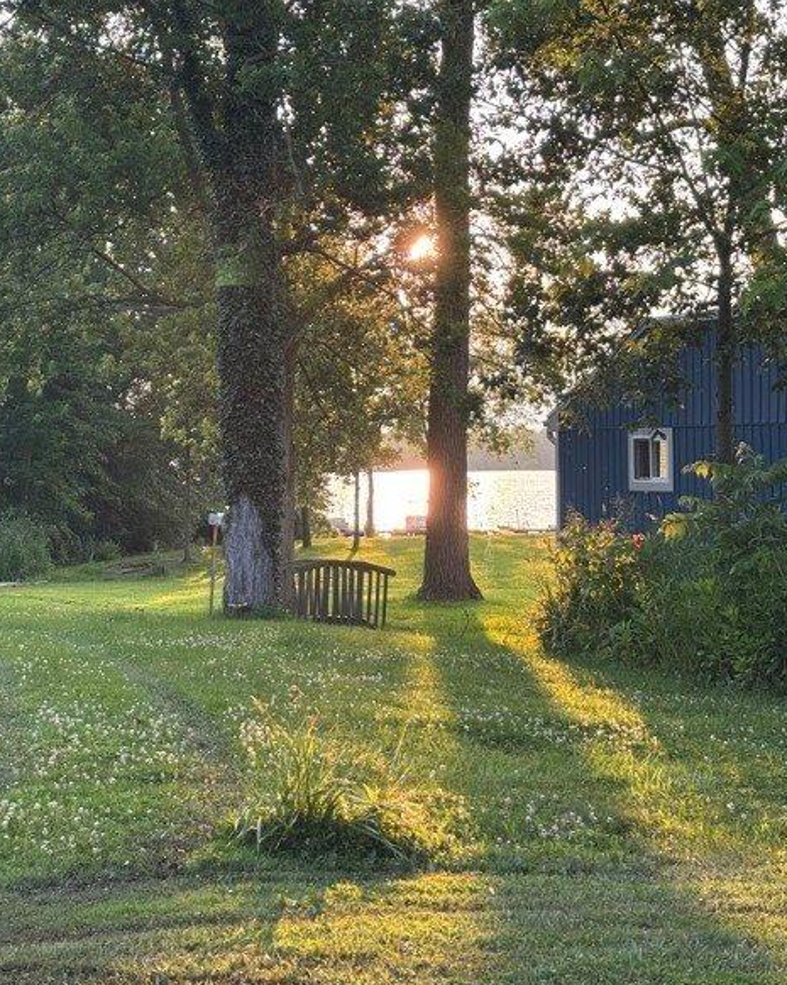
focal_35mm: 67
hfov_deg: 22.8
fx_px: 1952
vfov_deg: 28.2
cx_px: 330
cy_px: 381
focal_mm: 5.96
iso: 40
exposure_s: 1/171
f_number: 1.6
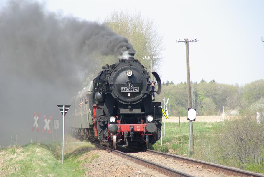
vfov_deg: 4.6
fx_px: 2203
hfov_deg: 6.9
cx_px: 132
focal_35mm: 300
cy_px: 88
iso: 200
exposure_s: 1/180
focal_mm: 200
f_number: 8
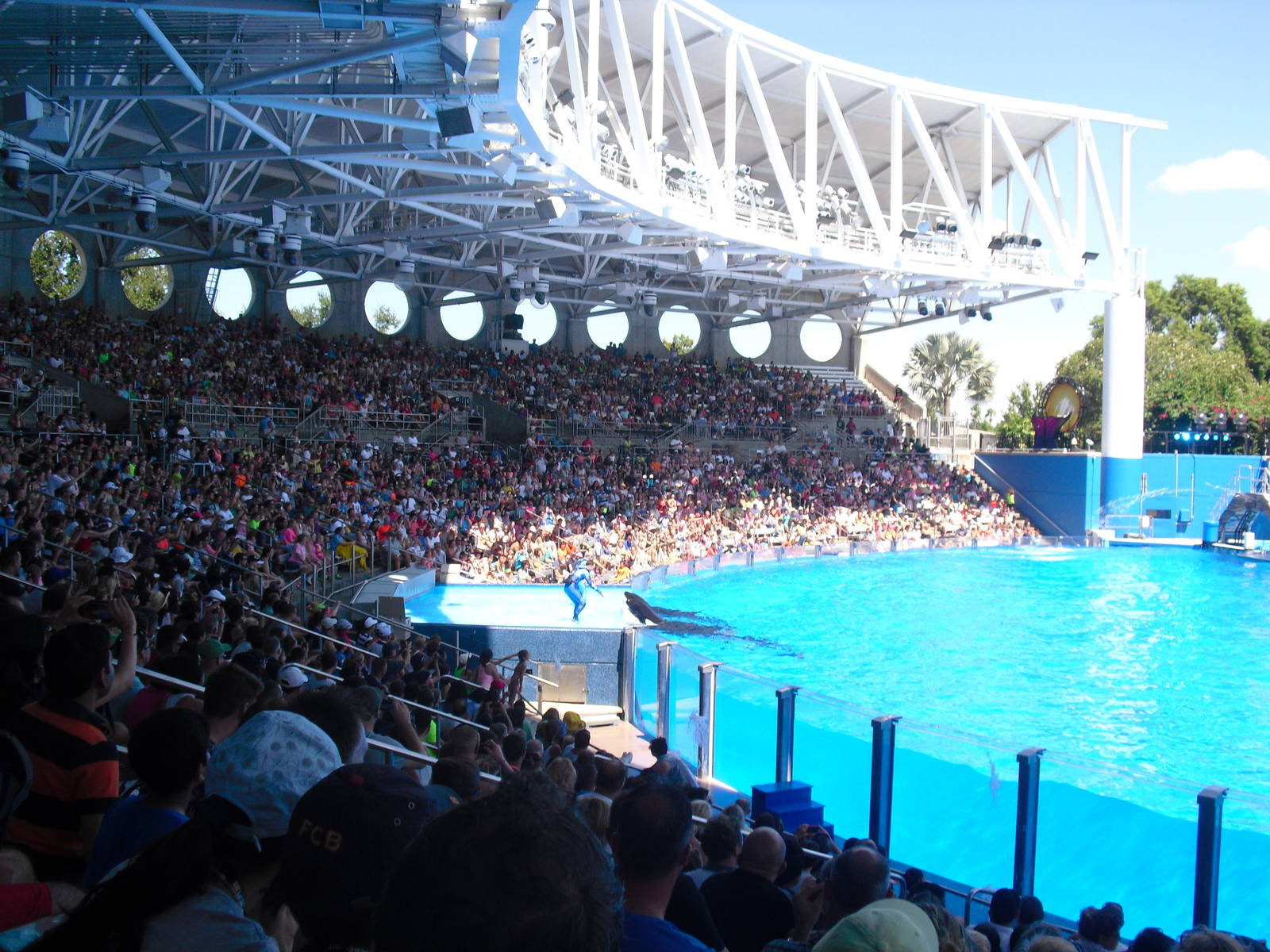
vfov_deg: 39.7
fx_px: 1321
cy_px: 476
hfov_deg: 51.4
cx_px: 635
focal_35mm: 36
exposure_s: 1/80
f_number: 7.8
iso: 100
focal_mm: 6.3
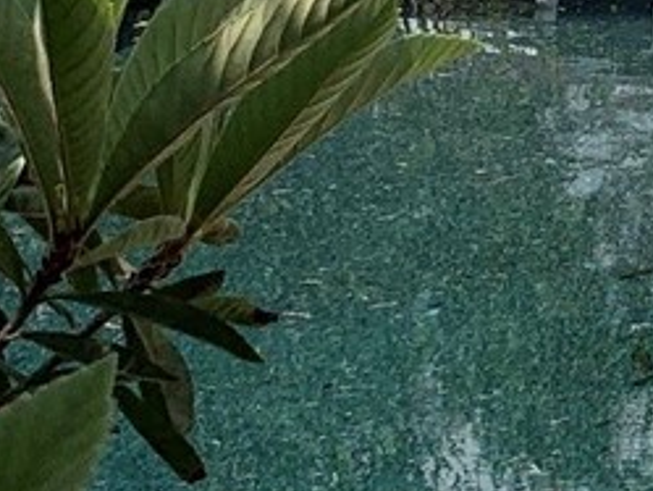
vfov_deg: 8.7
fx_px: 3152
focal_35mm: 167
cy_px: -257
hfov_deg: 10.2
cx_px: 1610
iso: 25
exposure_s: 1/3086
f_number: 1.8
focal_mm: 4.25
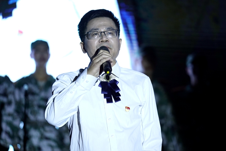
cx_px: 113
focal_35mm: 189
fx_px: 1187
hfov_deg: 10.9
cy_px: 76
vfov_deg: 7.3
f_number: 4
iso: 1000
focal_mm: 189
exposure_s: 1/320
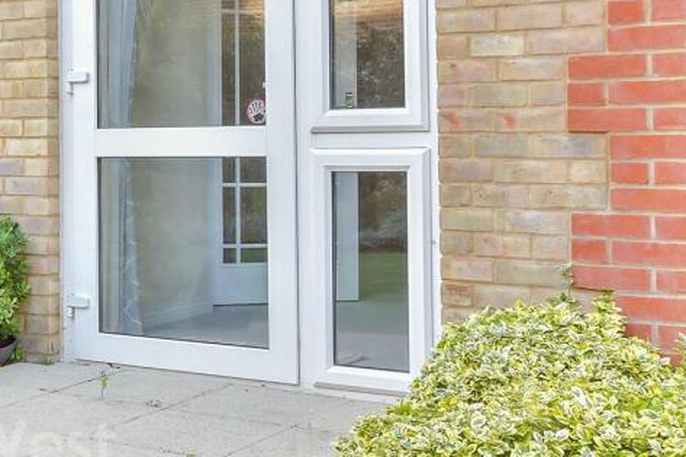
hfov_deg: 30.0
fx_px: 1238
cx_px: 109
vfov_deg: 20.7
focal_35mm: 65
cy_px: 105
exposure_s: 1/80
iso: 500
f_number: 8
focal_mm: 20
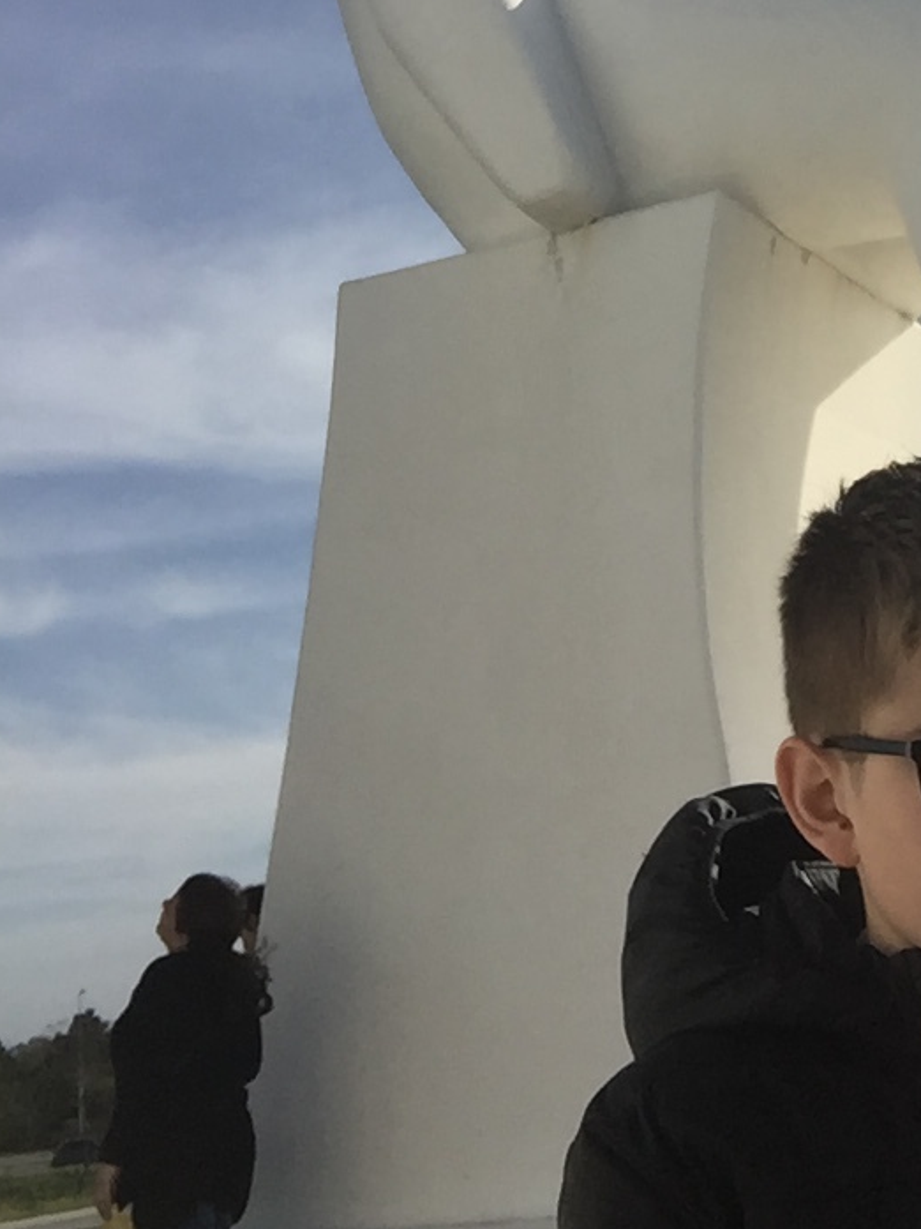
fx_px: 2022
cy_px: 283
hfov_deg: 24.9
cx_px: 827
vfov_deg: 33.0
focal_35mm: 57
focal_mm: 2.65
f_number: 2.2
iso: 32
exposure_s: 1/4878
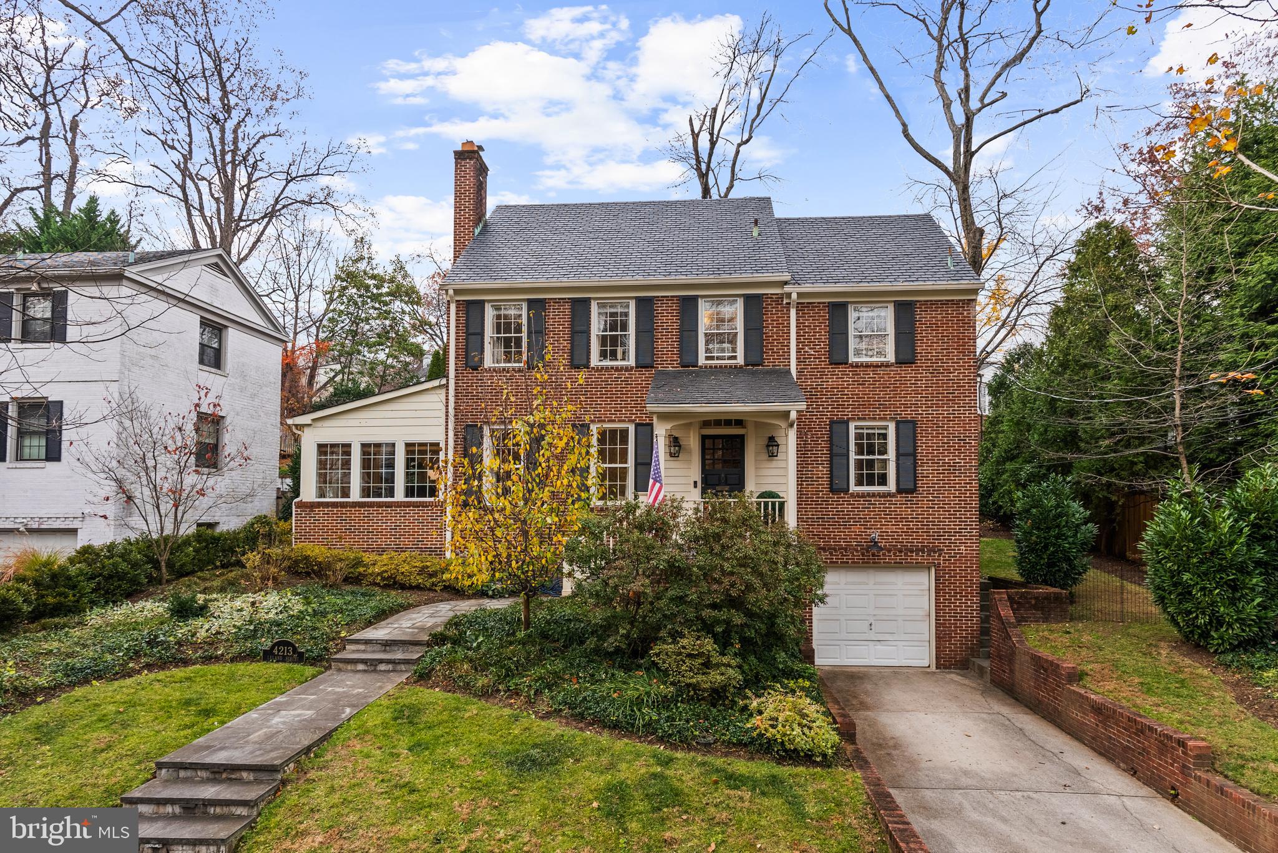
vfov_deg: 60.7
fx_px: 728
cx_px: 639
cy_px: 426
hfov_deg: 82.6
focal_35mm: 20
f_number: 6.3
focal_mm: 20.5
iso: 200
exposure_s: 1/100
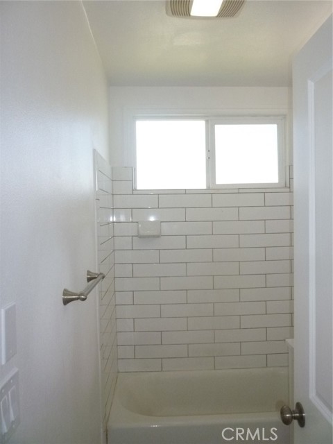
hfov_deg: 48.2
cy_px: 222
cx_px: 166
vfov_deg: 61.7
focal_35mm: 29
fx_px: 372
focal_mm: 5.2
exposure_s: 1/400
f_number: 3.3
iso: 400
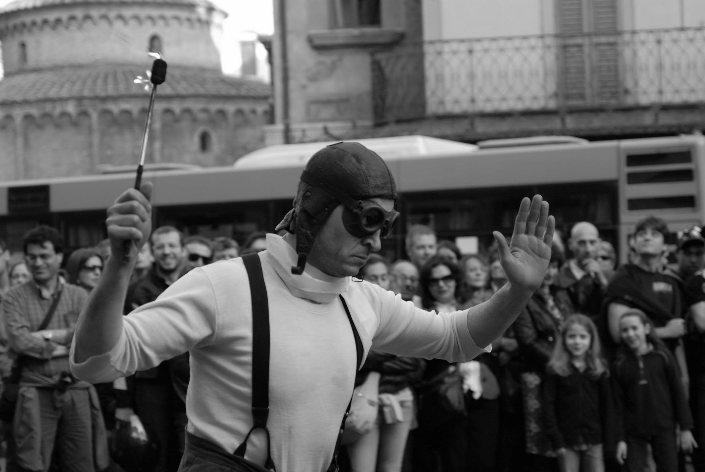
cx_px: 352
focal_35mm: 90
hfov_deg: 22.6
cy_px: 236
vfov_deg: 15.2
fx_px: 1764
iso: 200
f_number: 3.5
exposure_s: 1/200
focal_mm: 60
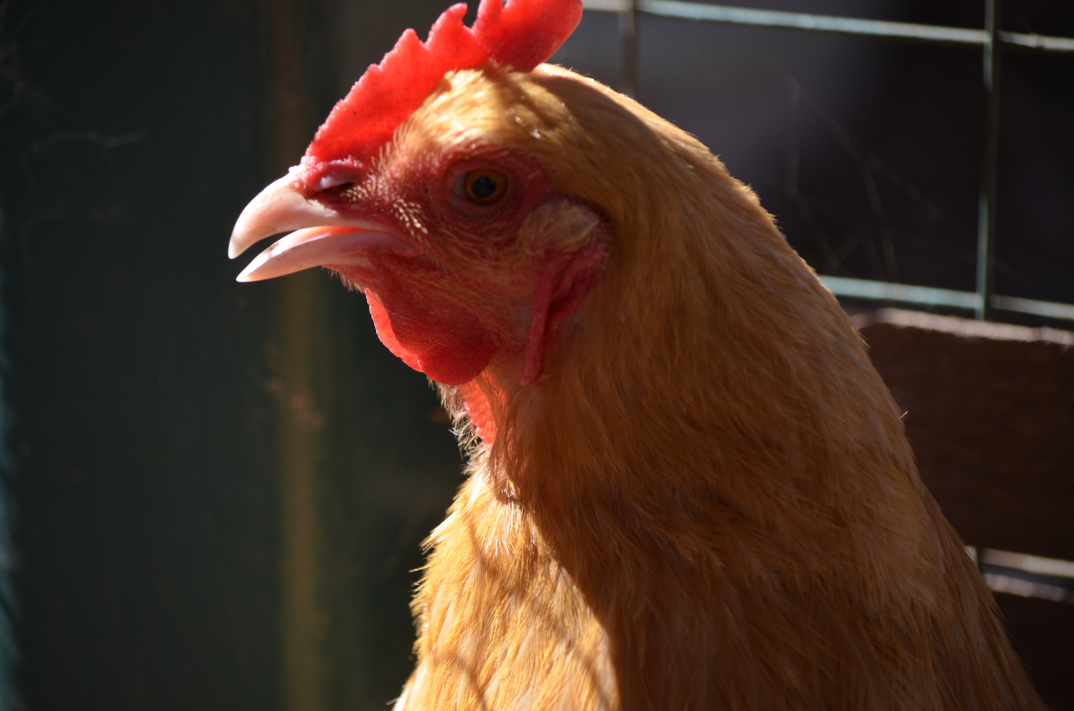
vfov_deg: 5.5
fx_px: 7368
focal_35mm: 248
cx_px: 537
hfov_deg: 8.3
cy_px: 356
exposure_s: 1/1000
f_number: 5
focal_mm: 165
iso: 400
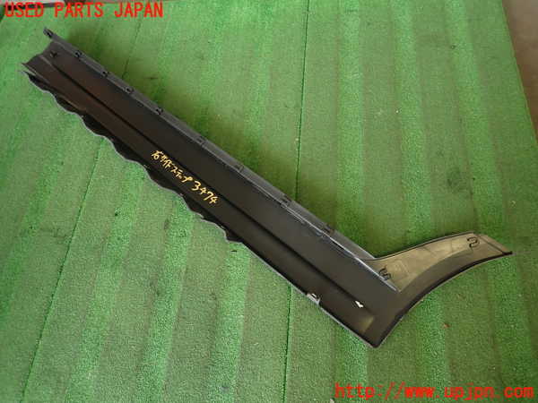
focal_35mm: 25
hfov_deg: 69.4
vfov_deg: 54.9
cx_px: 269
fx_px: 389
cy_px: 202
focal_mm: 4.5
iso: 200
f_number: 2
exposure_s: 1/50
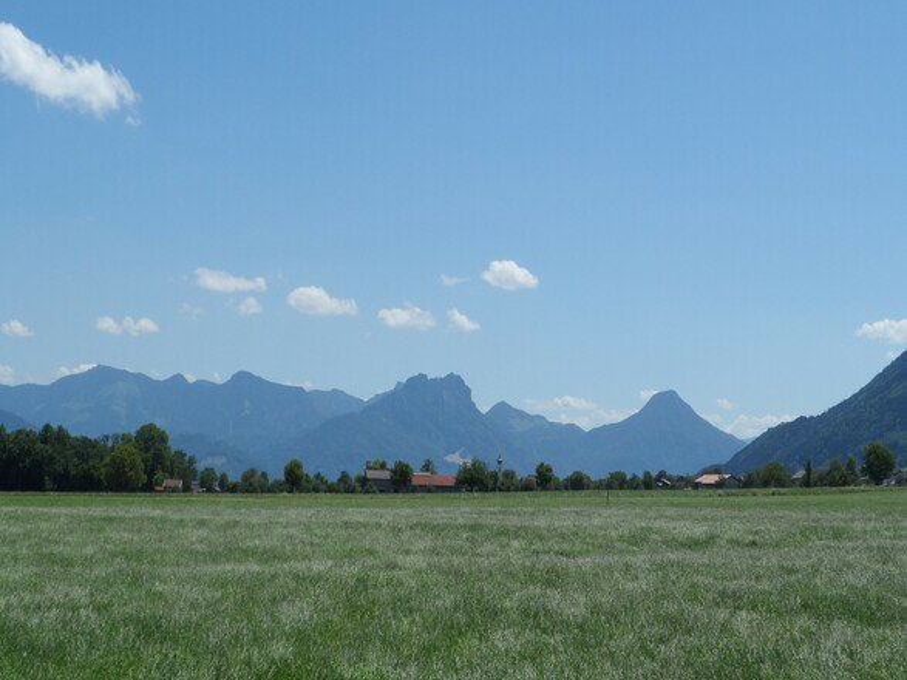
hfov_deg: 36.2
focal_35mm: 53
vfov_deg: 27.5
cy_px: 340
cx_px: 454
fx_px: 1388
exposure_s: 1/750
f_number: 5.6
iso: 80
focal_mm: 8.7
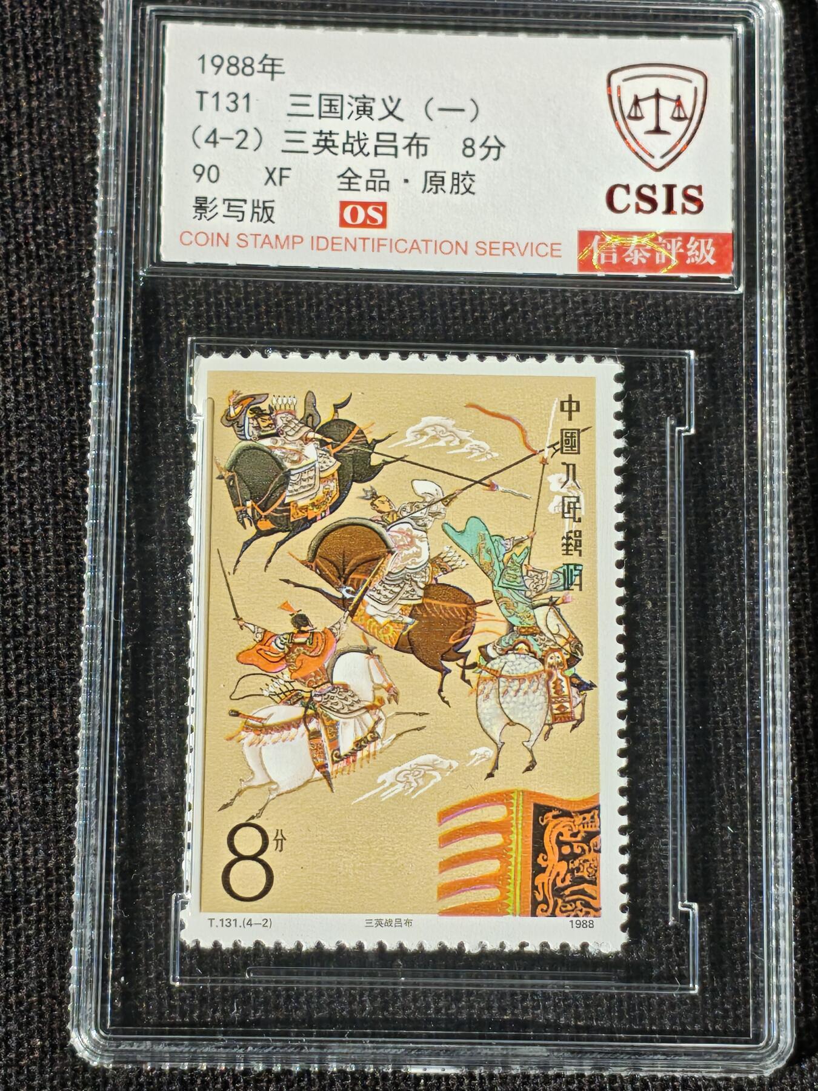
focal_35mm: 102
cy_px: 546
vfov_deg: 19.3
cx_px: 409
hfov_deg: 14.5
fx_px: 3214
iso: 50
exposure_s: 1/2567
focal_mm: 4.94
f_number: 1.5
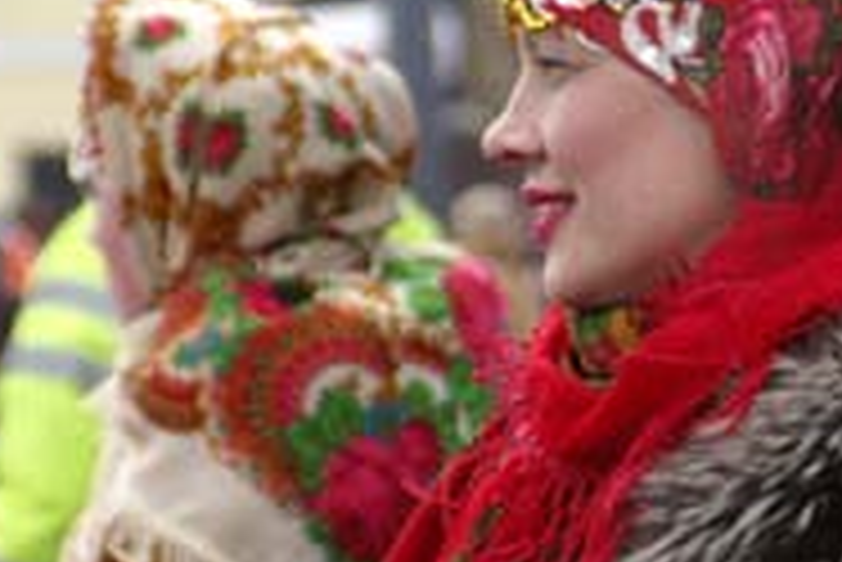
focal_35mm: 360
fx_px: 8426
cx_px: 729
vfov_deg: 3.8
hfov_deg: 5.7
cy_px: 245
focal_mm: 100
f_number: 5.6
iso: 100
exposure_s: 1/250
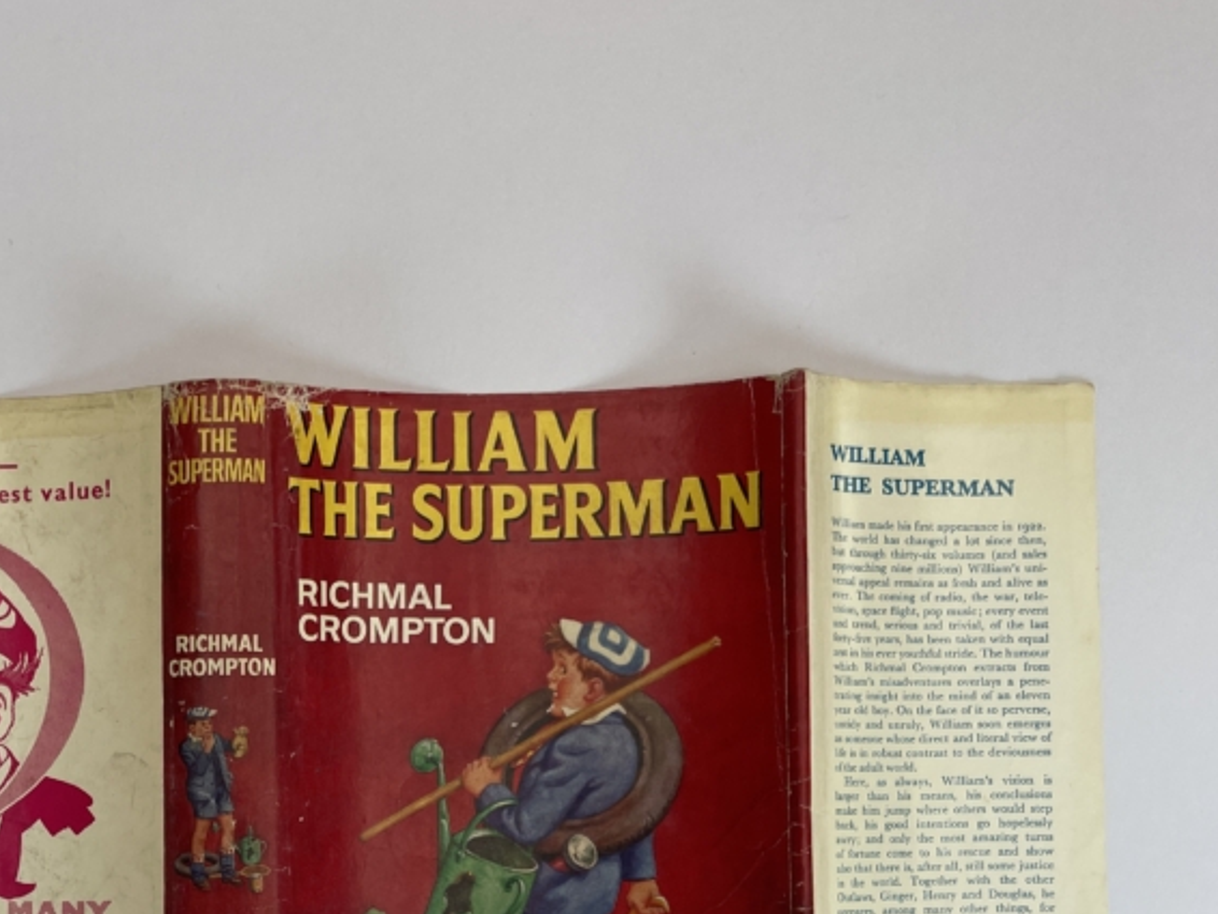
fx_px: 1654
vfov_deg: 29.7
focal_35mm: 47
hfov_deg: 38.2
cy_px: 811
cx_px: 166
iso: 32
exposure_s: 1/283
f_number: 1.6
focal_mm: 4.2
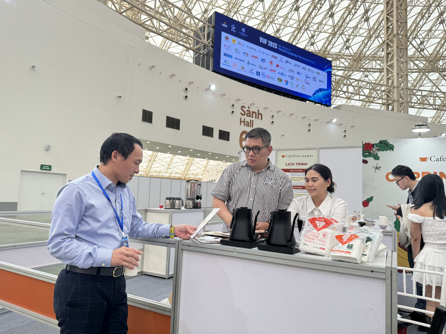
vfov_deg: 56.8
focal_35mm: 24
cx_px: 223
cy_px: 167
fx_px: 309
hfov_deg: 71.6
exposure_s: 1/100
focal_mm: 6.76
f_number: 1.78
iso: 50
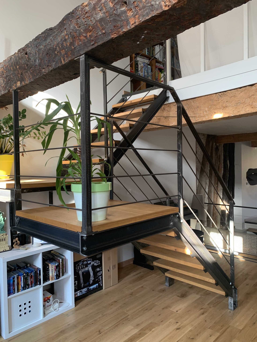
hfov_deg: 53.1
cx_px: 128
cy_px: 171
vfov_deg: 67.3
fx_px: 257
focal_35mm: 26
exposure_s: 1/60
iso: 100
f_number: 1.8
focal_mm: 4.25
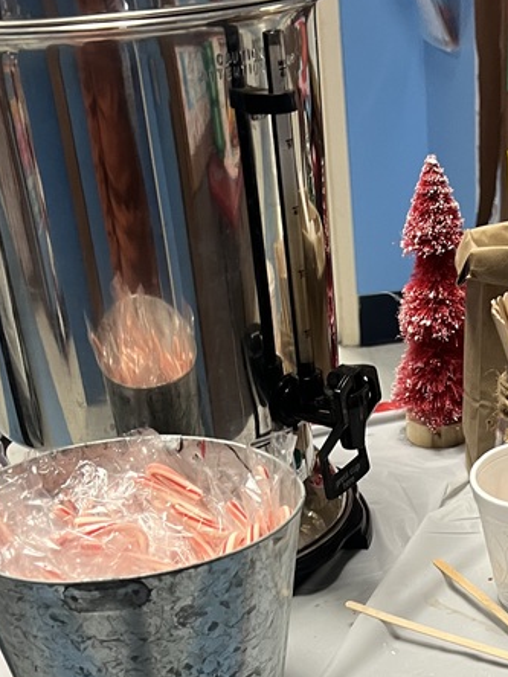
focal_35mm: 60
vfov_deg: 30.1
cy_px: 669
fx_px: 1174
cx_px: 375
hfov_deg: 24.2
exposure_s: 1/60
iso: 160
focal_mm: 5.7
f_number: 1.5
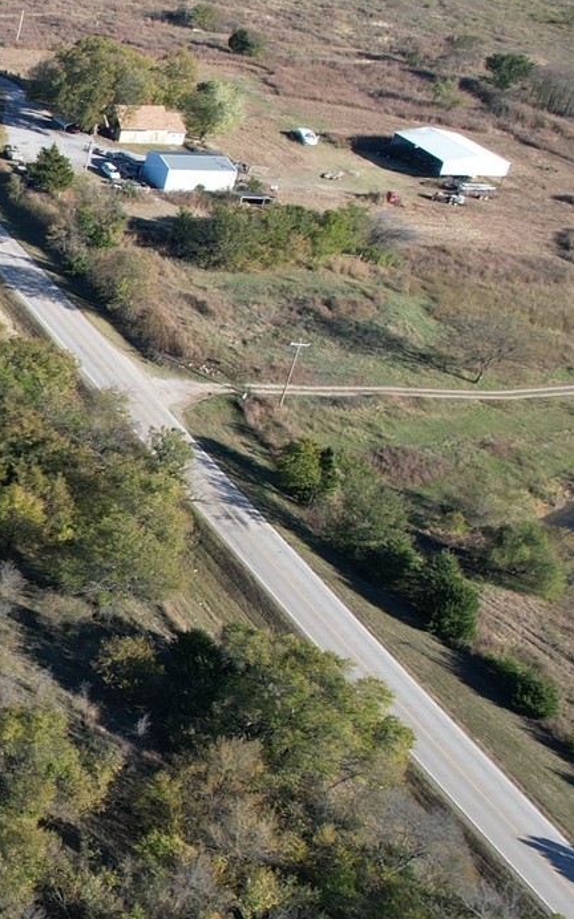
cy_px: 483
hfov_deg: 14.9
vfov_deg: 31.1
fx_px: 1653
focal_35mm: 66
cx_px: -672
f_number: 2.8
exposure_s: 1/725
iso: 100
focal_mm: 8.38
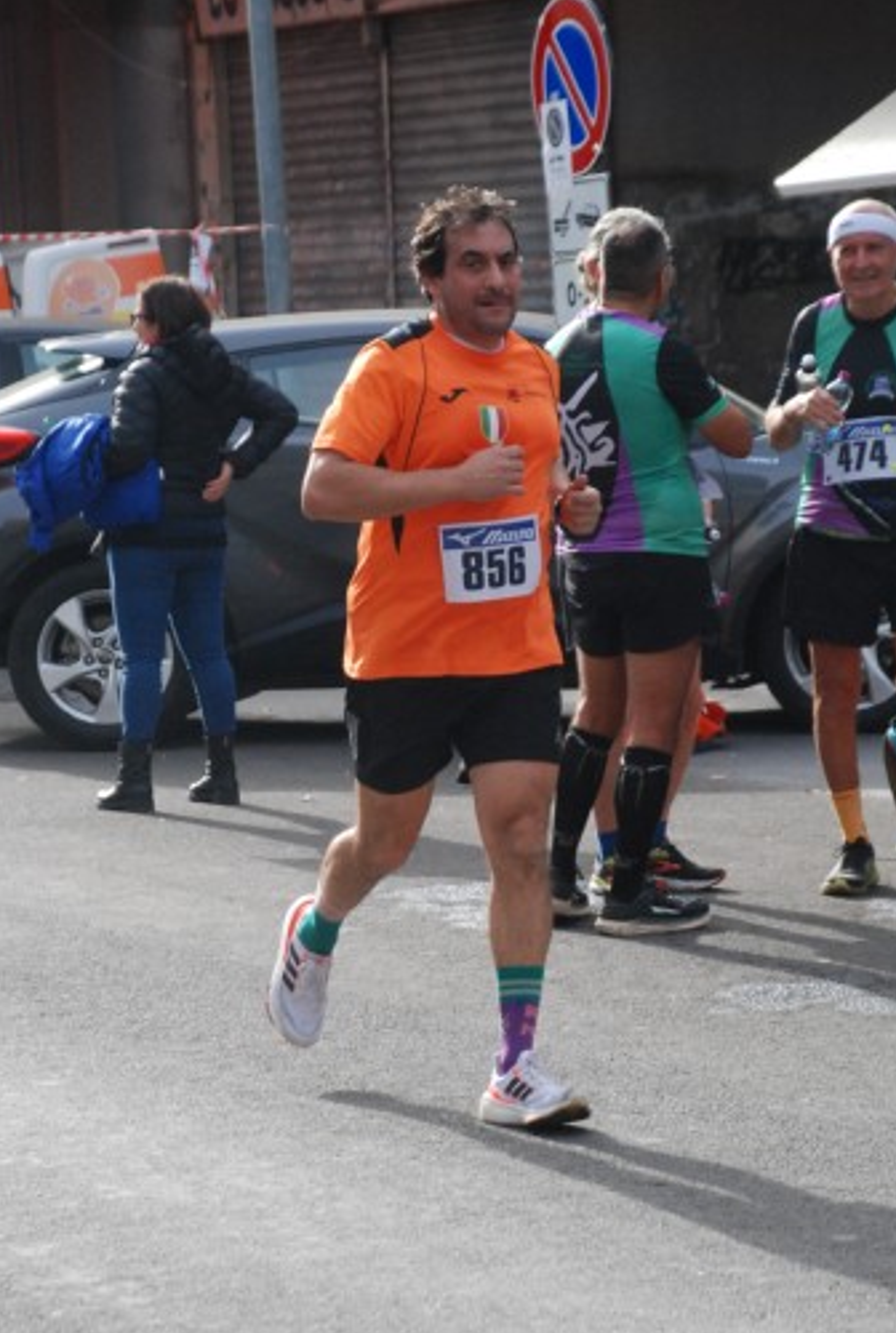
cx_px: 511
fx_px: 5346
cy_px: 746
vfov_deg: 14.2
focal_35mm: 144
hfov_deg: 9.6
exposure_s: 1/1000
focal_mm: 80
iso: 1000
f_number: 5.6
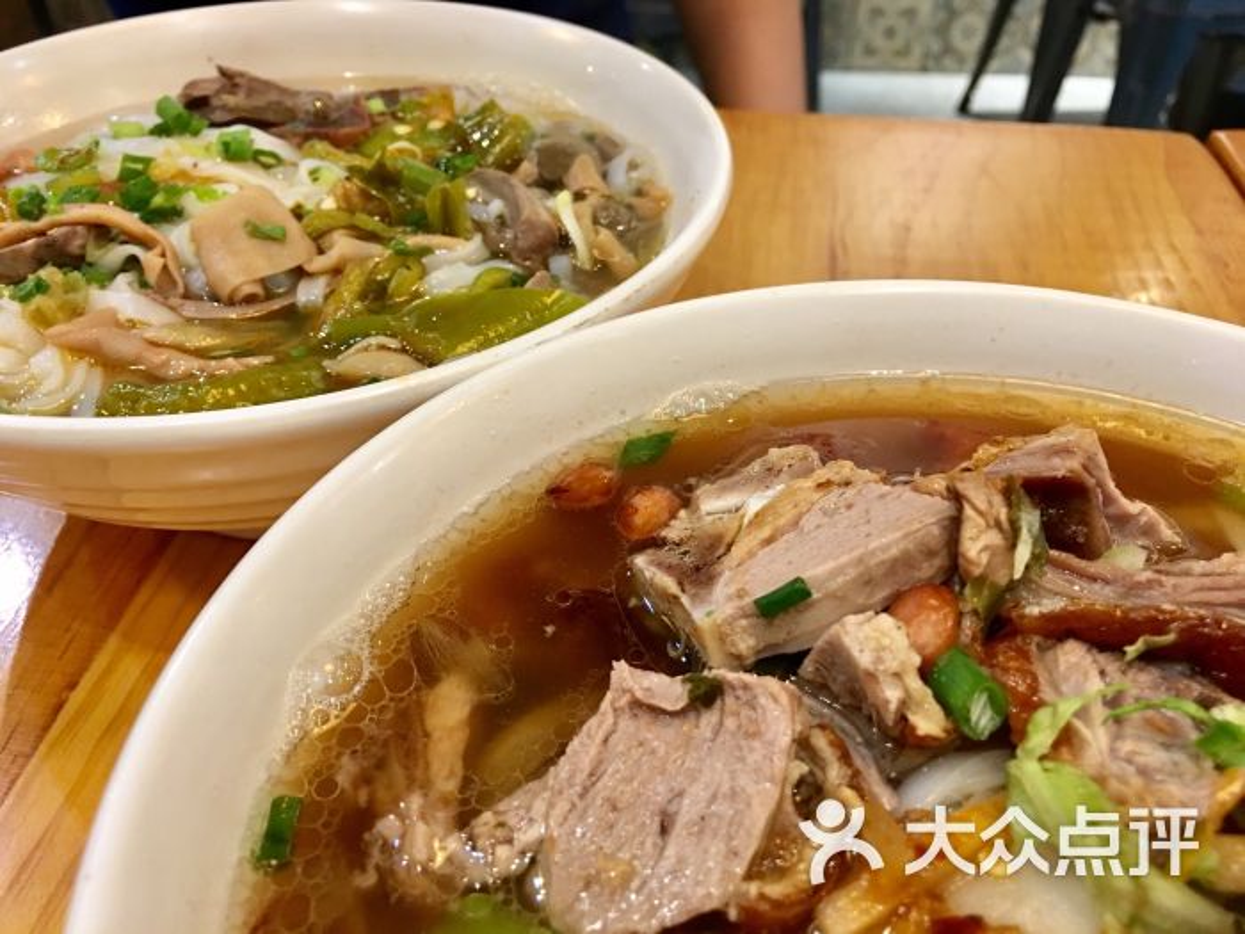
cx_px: 622
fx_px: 1043
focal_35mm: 29
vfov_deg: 48.2
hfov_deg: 61.7
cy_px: 467
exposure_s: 1/17
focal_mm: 4.15
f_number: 2.2
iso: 100
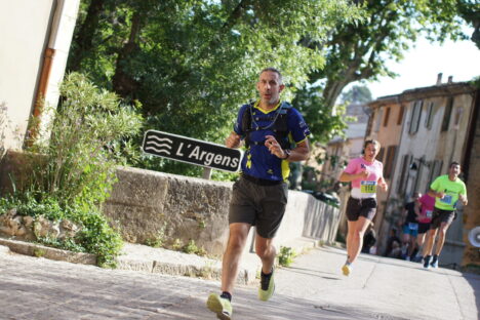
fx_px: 1400
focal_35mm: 105
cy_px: 160
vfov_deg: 13.0
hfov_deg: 19.5
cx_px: 240
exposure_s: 1/400
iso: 125
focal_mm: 70
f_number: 2.8
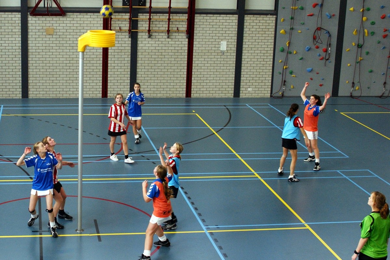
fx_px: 455
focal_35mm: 42
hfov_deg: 46.4
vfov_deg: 31.9
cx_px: 195
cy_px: 130
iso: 800
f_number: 4.5
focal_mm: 28
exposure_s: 1/200
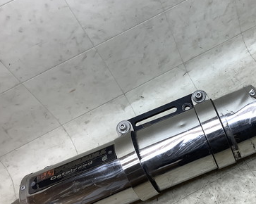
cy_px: 110
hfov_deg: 36.3
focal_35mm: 50
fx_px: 379
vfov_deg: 30.2
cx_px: 197
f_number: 2.4
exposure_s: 1/120
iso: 80
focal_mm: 3.3
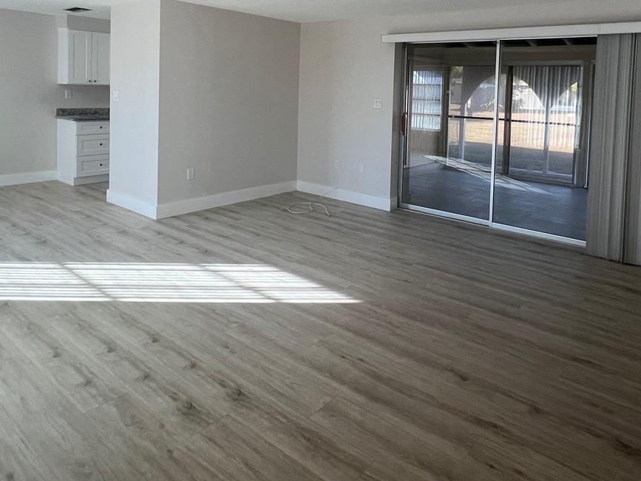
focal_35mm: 24
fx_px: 444
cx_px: 385
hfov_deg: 70.8
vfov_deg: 53.6
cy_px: 107
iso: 80
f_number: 1.8
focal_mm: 1.57
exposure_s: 1/120
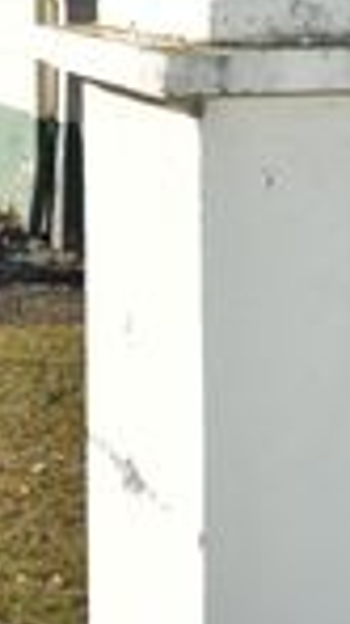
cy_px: -27
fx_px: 1731
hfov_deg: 10.4
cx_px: -401
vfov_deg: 19.7
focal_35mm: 105
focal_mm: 21
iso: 100
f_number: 10
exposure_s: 1/200
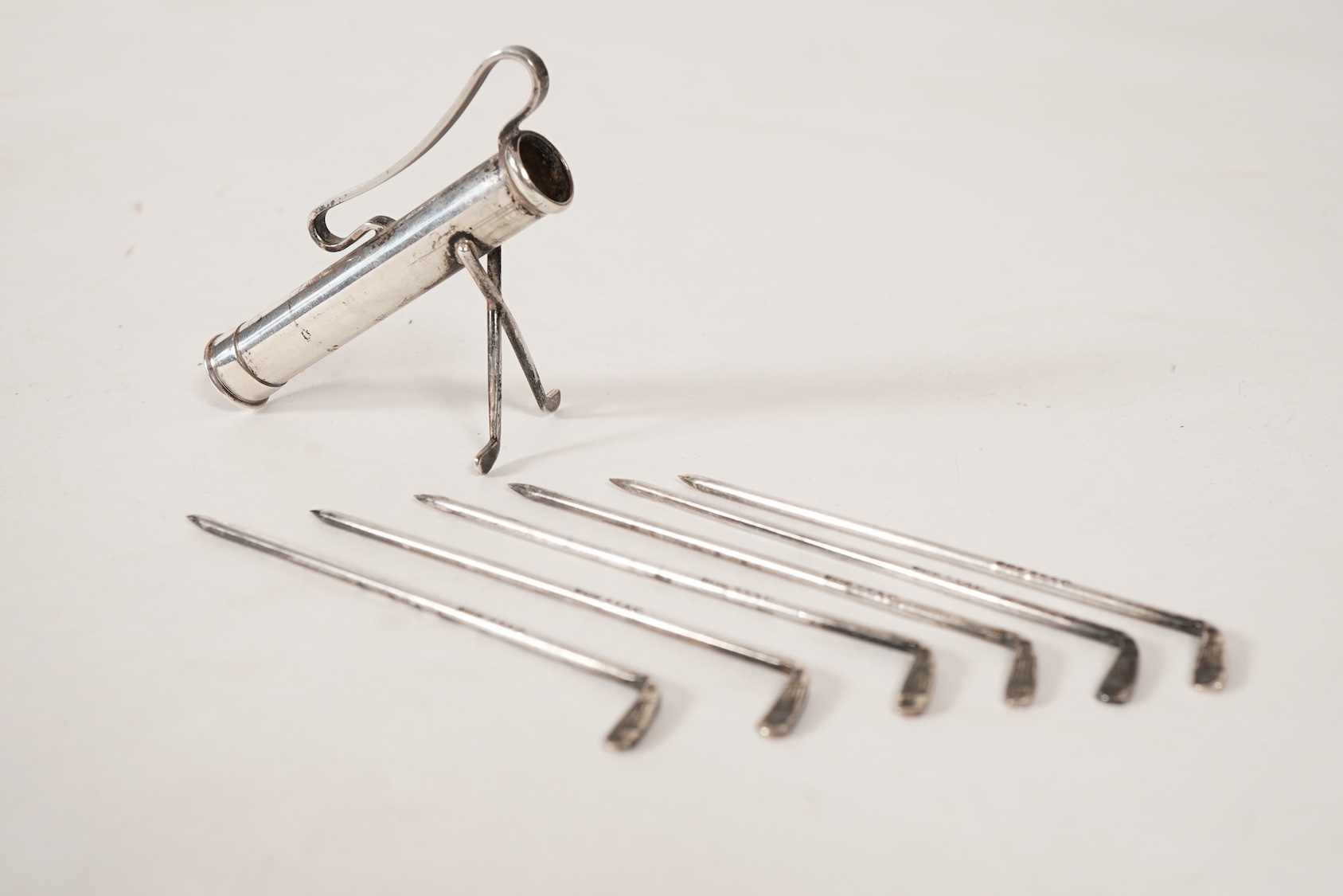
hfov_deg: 43.6
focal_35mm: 45
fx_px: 1679
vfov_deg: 29.9
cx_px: 672
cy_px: 448
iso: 400
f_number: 16
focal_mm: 30
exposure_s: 1/125
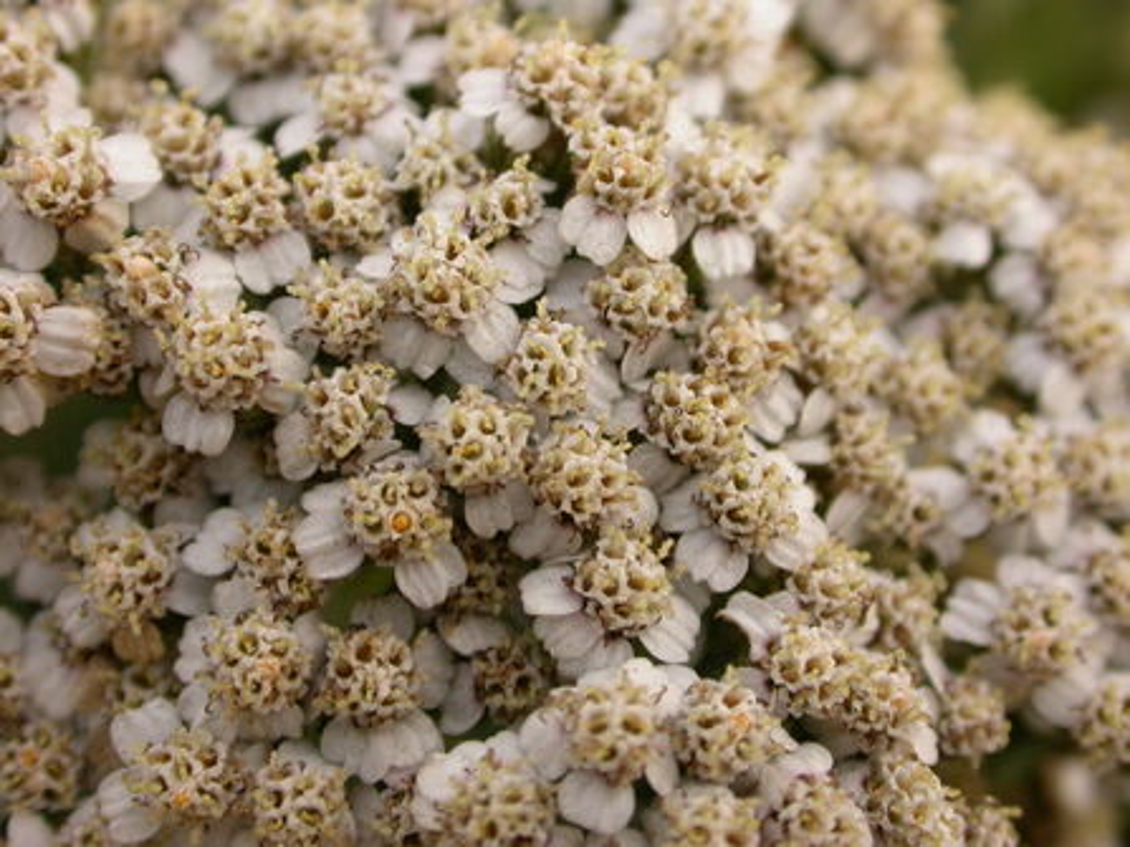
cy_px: 424
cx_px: 565
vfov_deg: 20.7
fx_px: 2317
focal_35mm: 71
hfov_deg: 27.4
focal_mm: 14.7
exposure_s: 1/720
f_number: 3.3
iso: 100
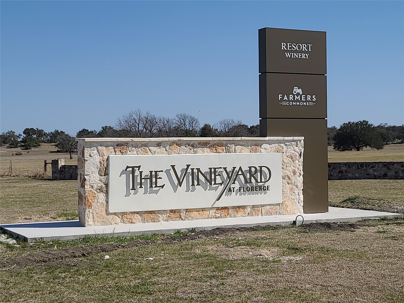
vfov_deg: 54.9
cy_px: 152
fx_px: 292
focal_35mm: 25
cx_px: 202
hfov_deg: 69.4
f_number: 1.8
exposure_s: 1/1709
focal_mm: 7
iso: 16
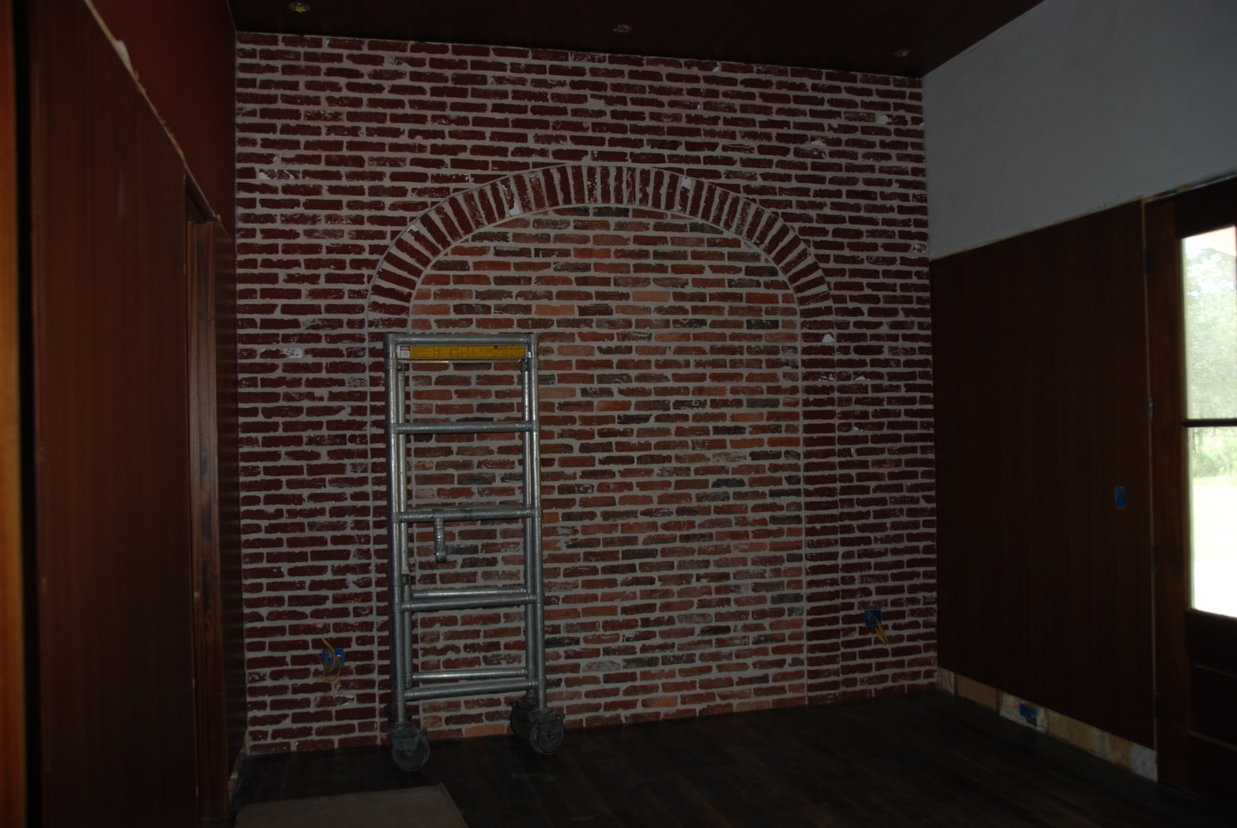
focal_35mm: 30
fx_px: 1032
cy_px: 414
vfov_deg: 43.7
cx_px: 618
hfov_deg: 61.9
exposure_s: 1/60
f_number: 3.8
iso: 100
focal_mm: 20
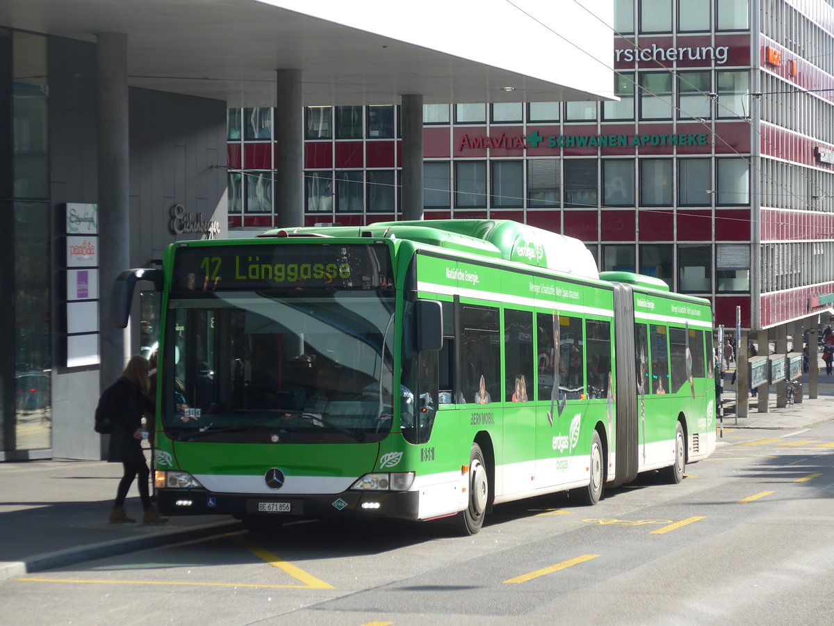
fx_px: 2482
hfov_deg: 19.1
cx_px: 417
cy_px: 313
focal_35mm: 103
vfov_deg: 14.4
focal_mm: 20.4
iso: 80
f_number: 4.8
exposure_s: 1/320
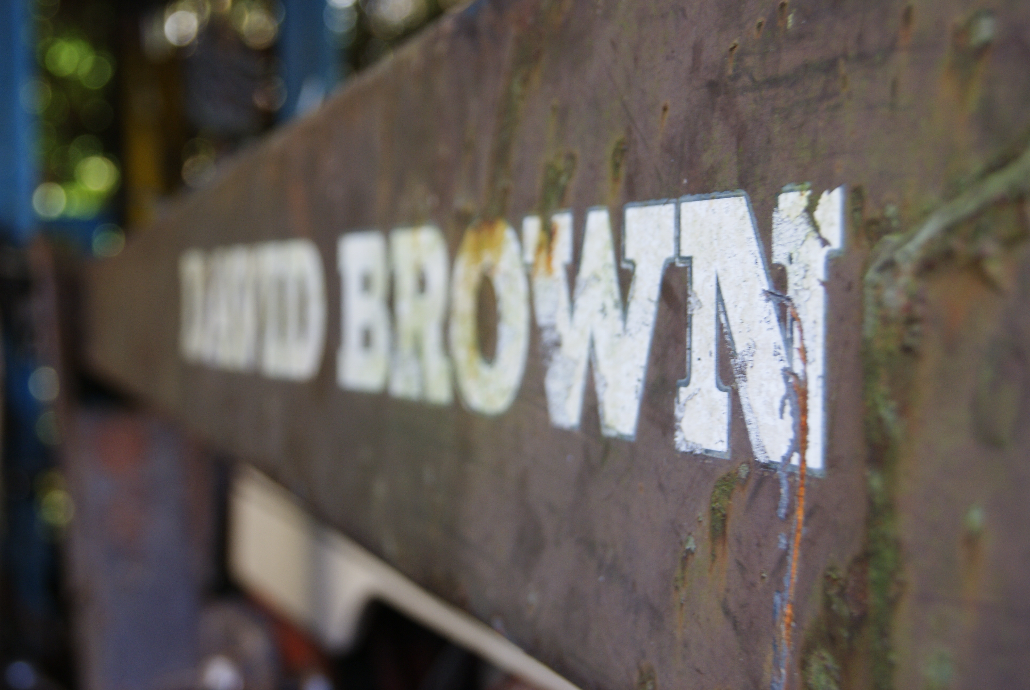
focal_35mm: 68
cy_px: 345
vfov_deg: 20.2
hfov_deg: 29.8
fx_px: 1934
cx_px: 515
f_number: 5.6
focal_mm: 45
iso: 200
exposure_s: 1/15
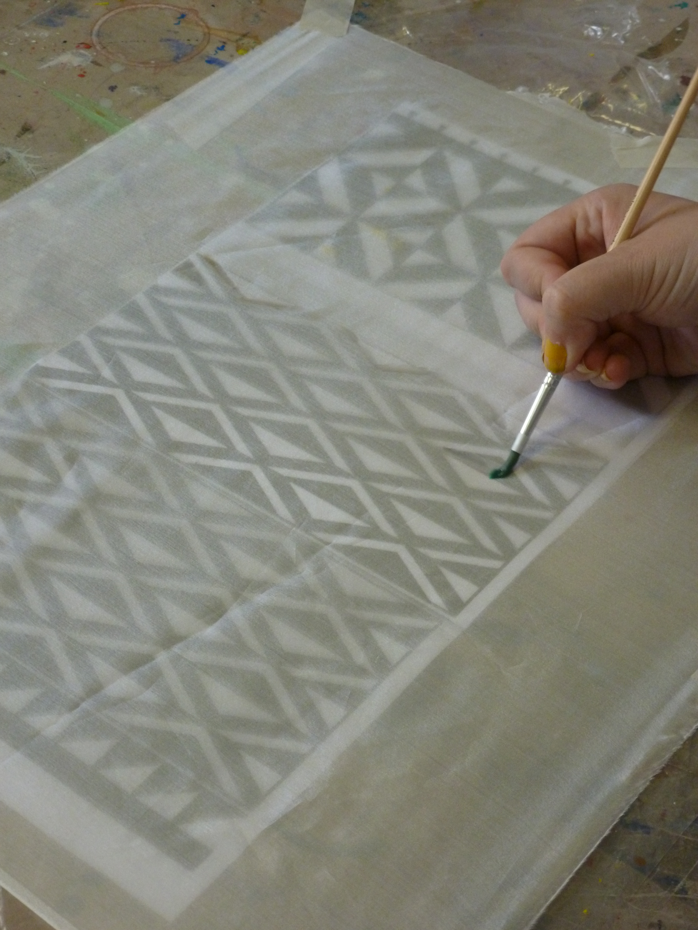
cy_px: 465
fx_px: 1909
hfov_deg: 20.7
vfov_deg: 27.4
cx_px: 349
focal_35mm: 71
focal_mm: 12.7
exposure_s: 1/60
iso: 400
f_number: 4.7
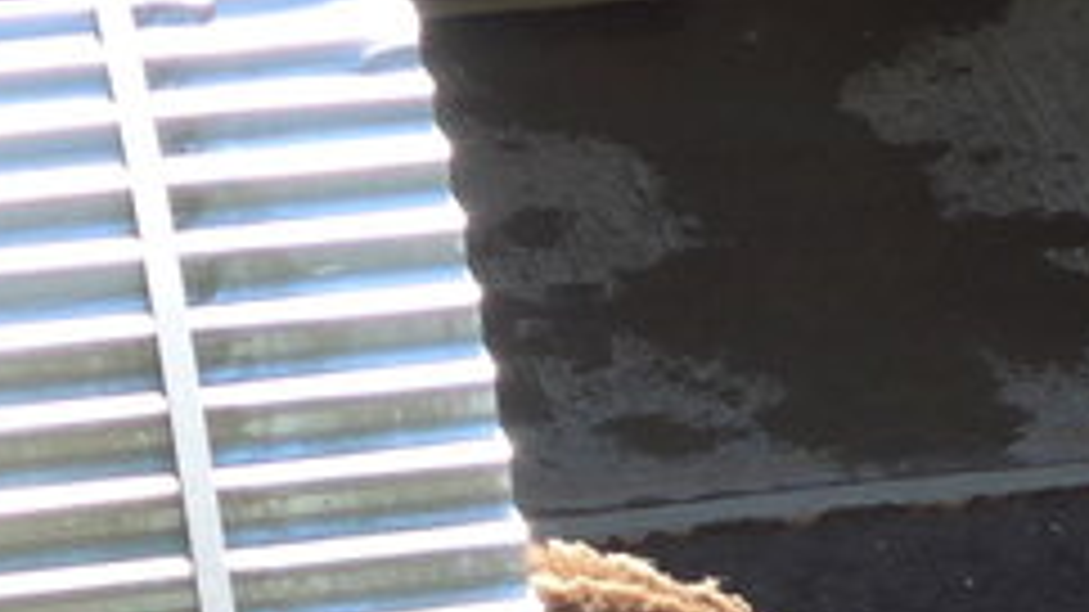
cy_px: 1264
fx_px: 9209
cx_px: 1188
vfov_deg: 3.8
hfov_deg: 6.7
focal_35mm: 319
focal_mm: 12
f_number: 3.5
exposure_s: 1/125
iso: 80
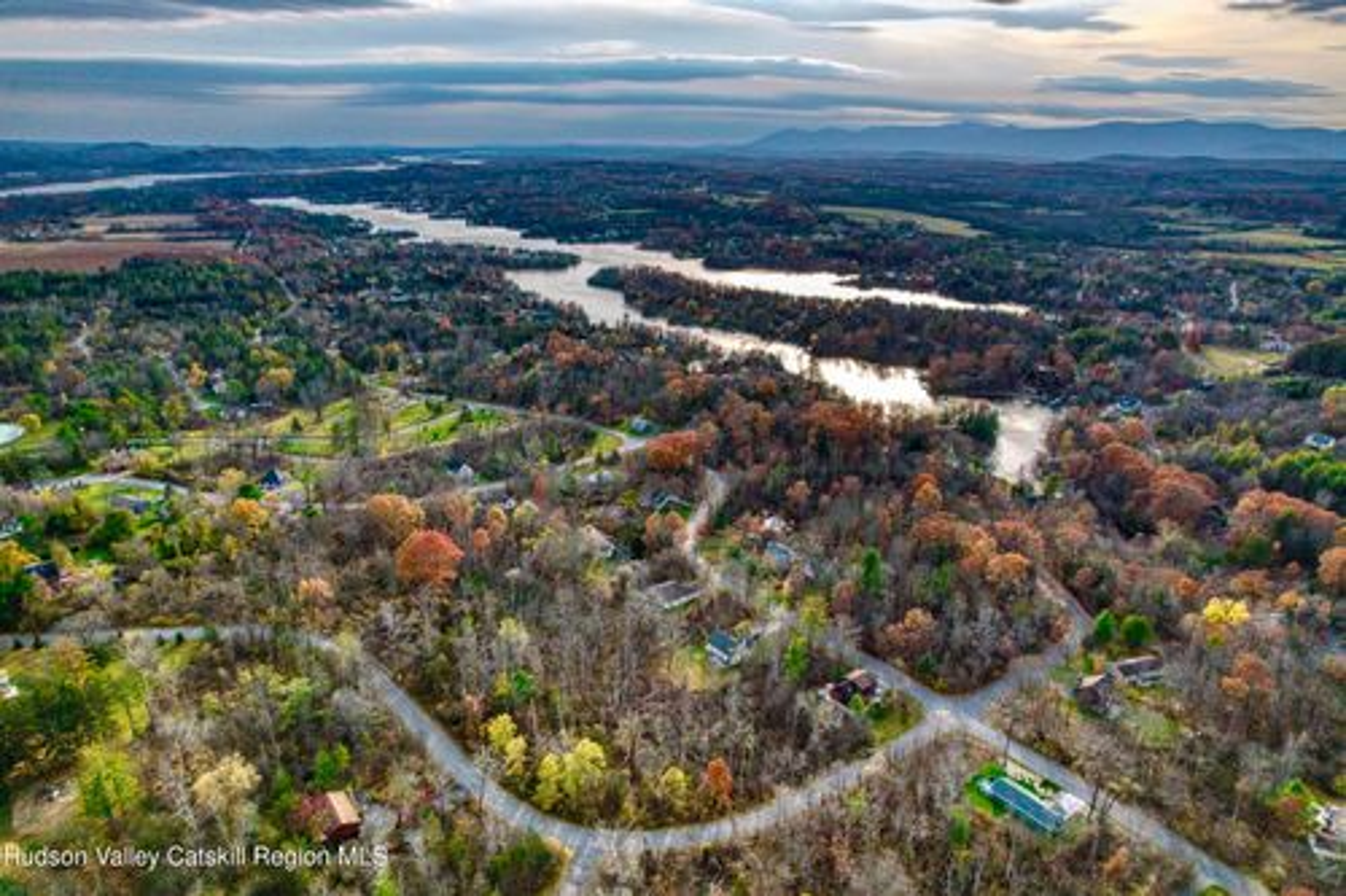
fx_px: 822
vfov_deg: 57.2
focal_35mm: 22
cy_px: 448
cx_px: 673
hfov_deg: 78.6
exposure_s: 1/1600
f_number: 2.8
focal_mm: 8.38
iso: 1120
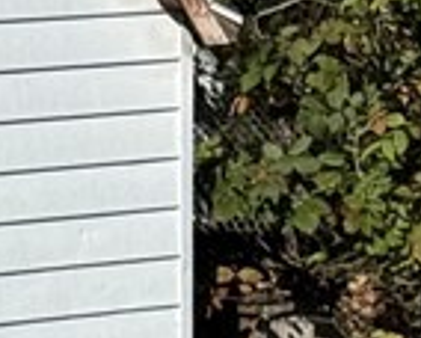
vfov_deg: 4.6
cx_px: -1014
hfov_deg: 5.3
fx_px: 4217
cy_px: 181
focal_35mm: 338
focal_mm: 6.76
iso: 64
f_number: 1.78
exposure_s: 1/9901
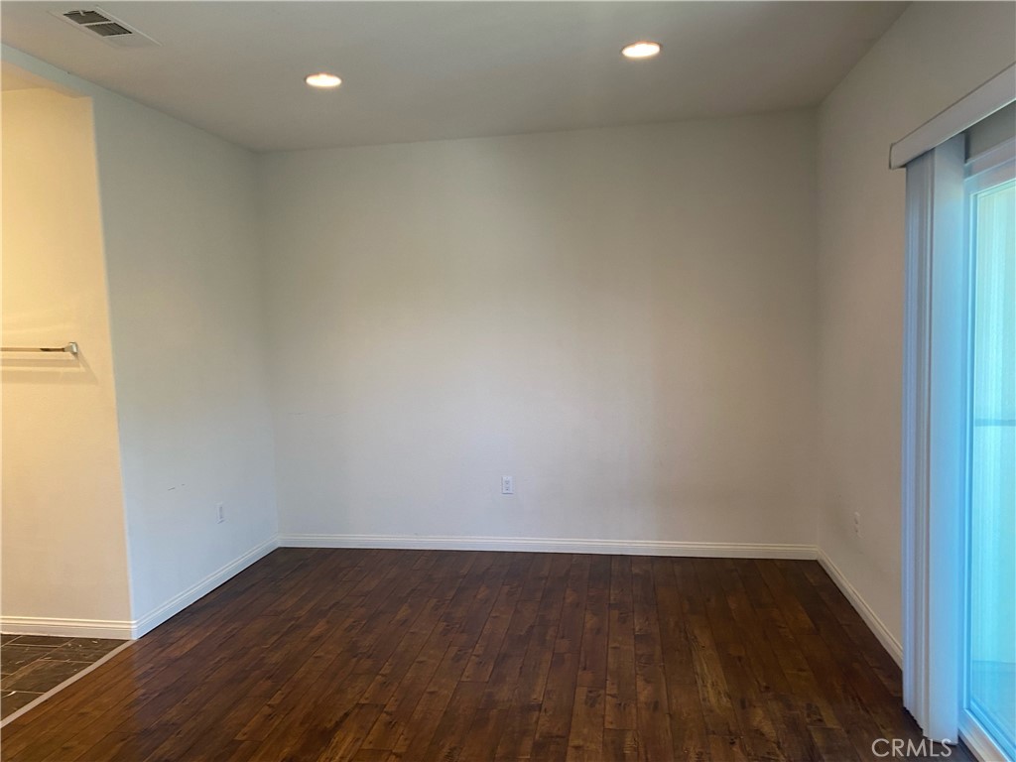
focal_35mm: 26
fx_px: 763
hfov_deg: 67.3
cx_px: 508
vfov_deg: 53.1
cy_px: 381
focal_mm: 4.25
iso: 100
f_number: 1.8
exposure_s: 1/60
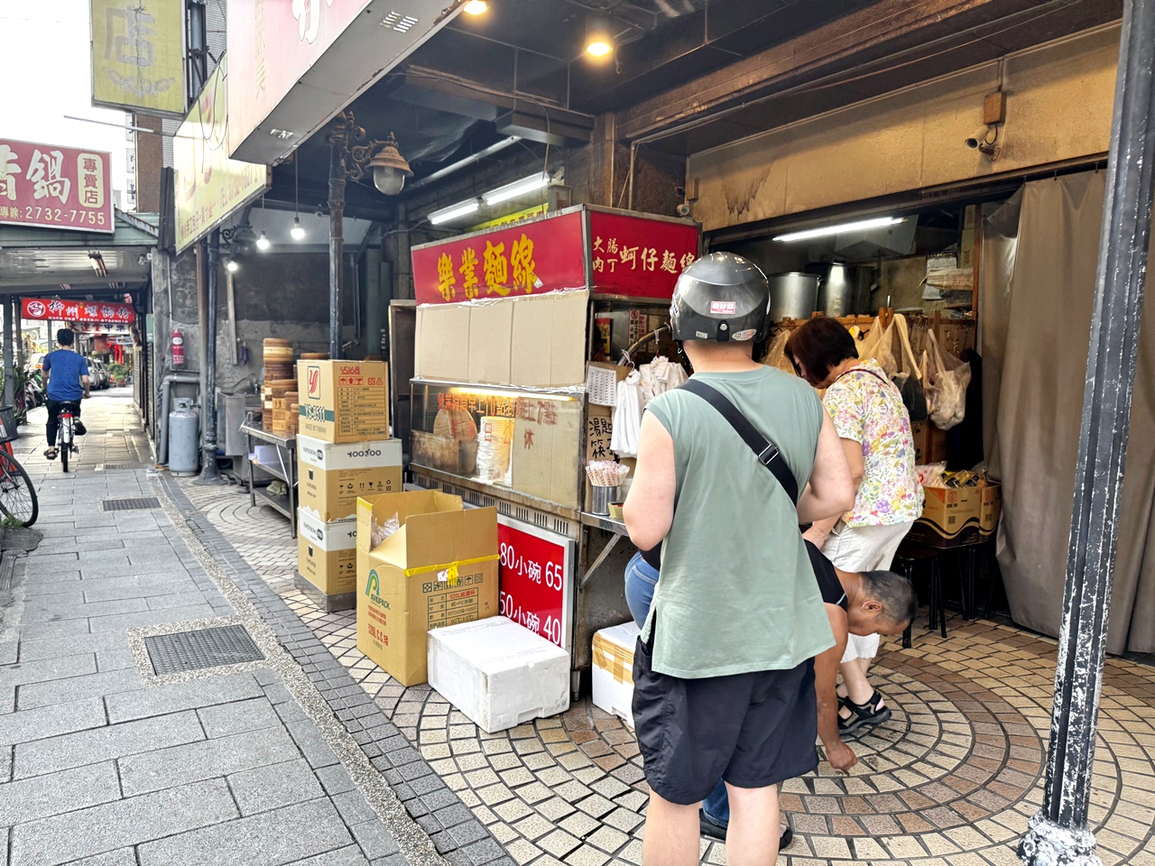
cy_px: 433
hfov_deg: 71.6
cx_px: 578
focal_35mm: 24
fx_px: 801
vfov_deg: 56.8
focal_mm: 6.76
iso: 125
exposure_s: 1/120
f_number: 1.78
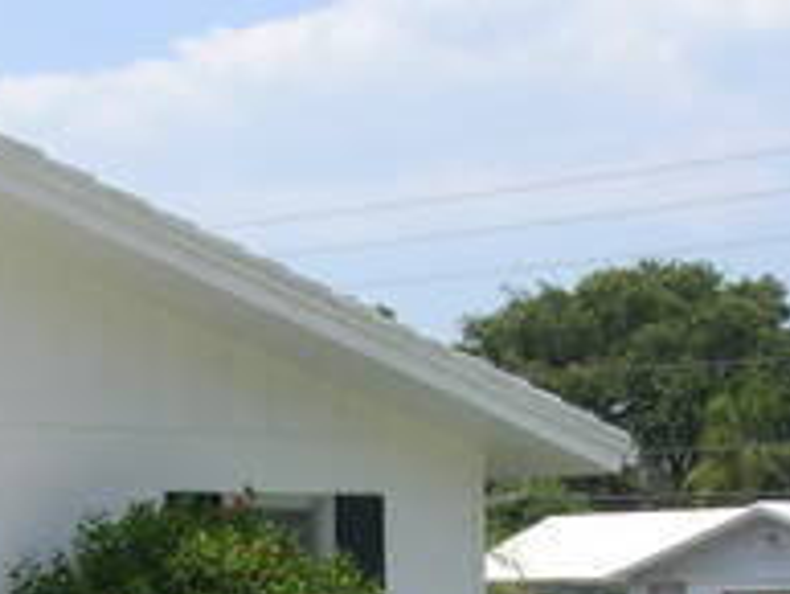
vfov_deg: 12.2
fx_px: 2695
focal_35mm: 118
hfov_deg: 16.7
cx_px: 282
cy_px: 787
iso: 50
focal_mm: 5.8
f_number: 5.6
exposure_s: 1/328
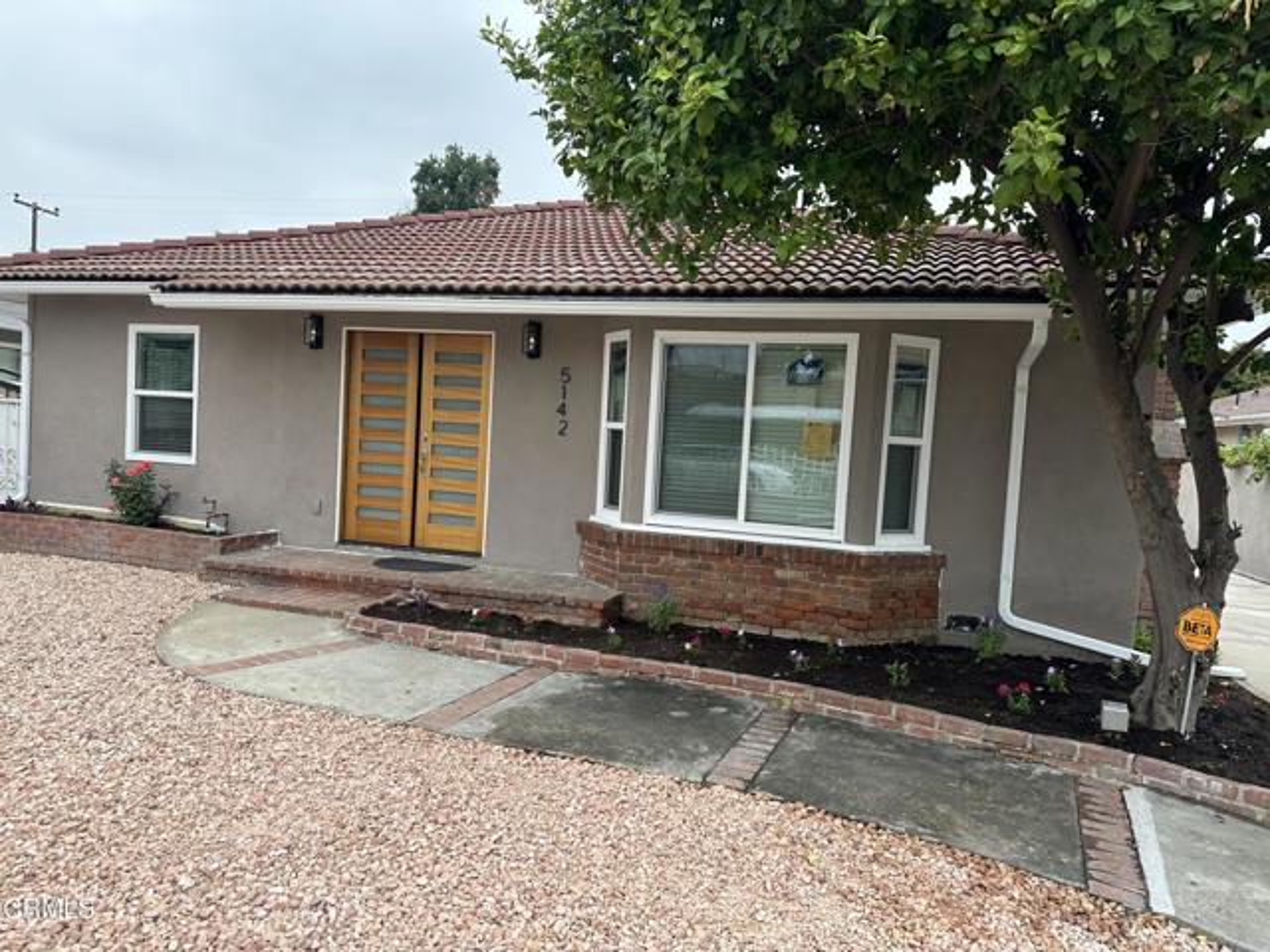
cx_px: 635
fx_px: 881
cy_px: 476
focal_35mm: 24
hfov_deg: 71.6
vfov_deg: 56.8
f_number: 1.78
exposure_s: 1/1664
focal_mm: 6.86
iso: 80
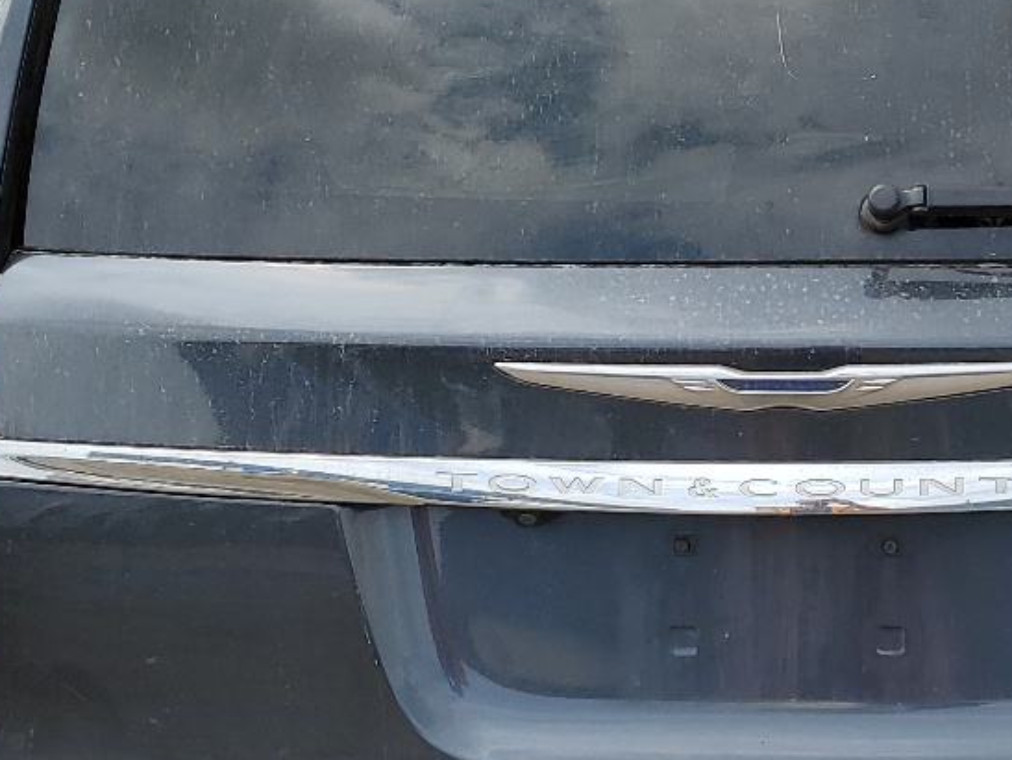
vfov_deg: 19.4
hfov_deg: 25.2
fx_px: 2223
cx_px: 803
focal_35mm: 76
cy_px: 407
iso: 50
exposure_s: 1/2500
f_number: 1.5
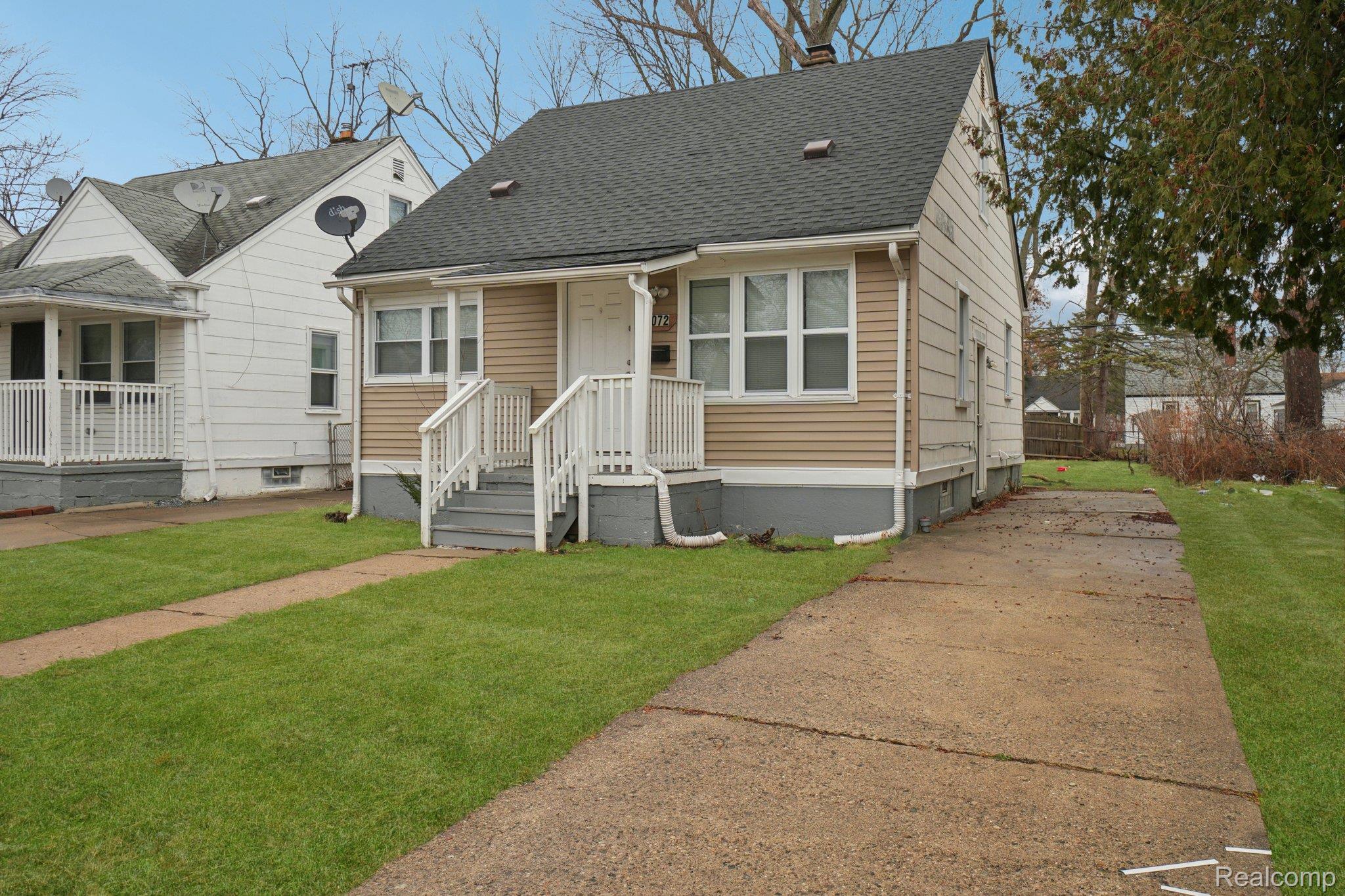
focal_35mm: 26
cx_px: 672
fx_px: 953
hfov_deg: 70.4
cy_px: 448
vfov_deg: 50.4
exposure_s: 1/30
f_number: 8
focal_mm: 17
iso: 125
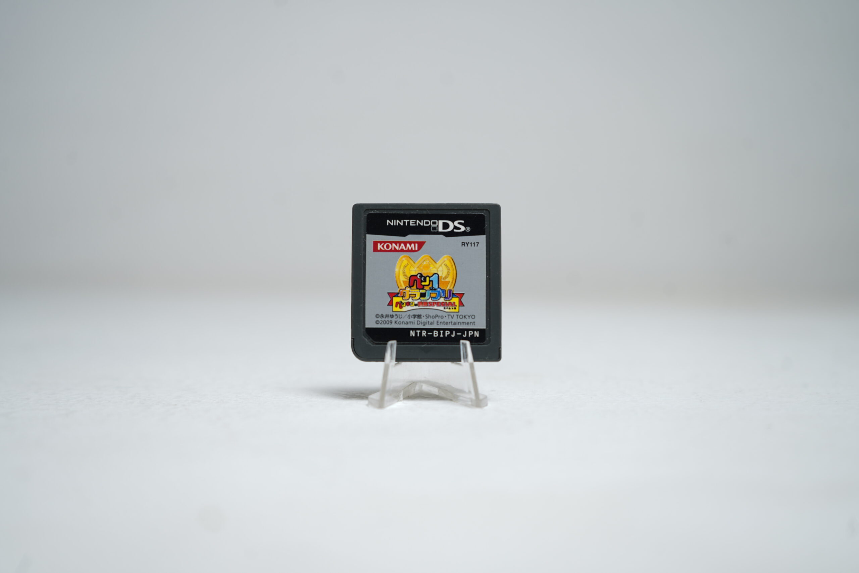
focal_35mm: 41
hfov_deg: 47.4
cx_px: 430
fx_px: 978
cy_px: 286
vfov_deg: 32.6
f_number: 5
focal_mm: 41
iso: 64
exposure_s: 1/10
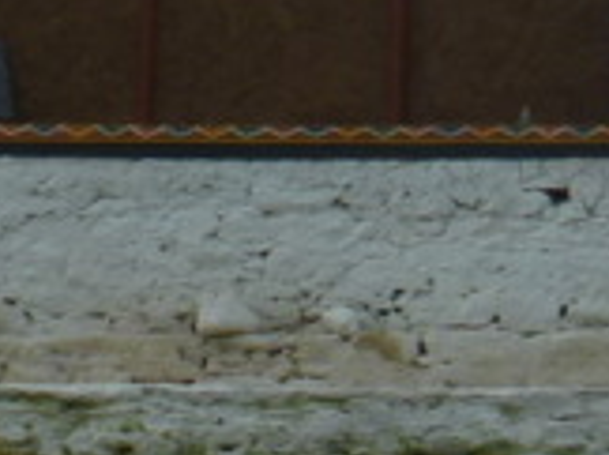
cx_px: 1120
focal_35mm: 367
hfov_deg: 5.3
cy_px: -940
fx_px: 6447
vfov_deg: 3.9
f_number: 6.3
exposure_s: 1/250
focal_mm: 10.3
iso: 100
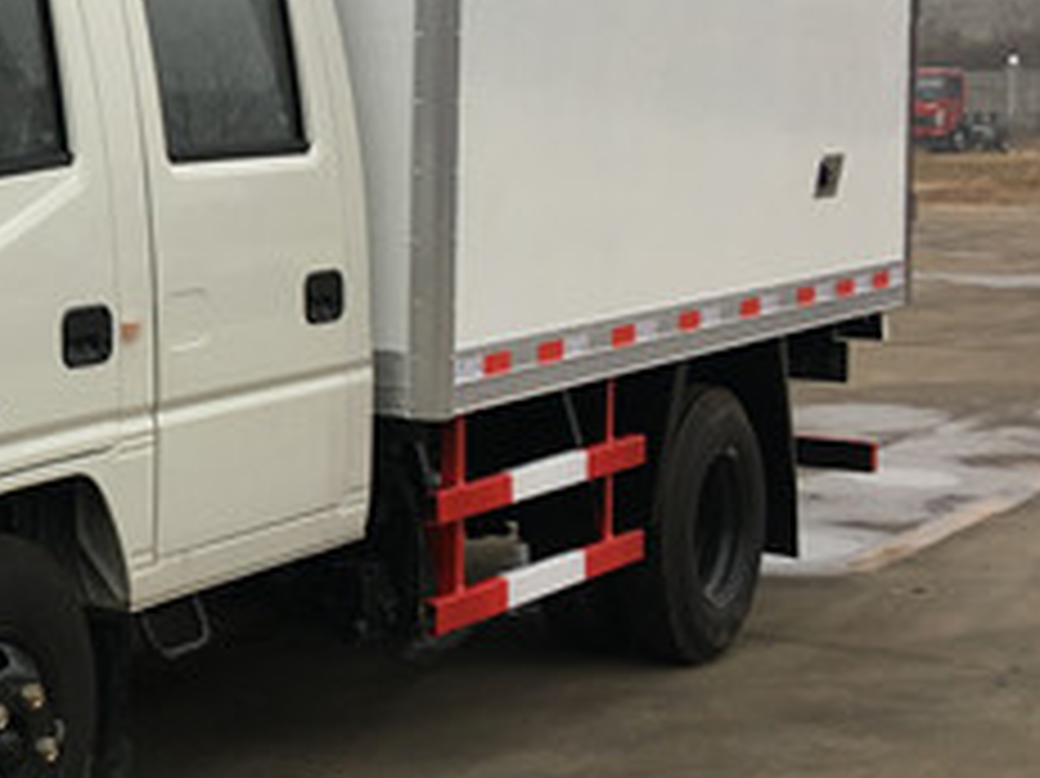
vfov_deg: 16.5
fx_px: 2673
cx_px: -185
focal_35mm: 89
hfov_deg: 20.7
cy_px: 225
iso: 25
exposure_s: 1/163
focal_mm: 4.15
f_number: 2.2
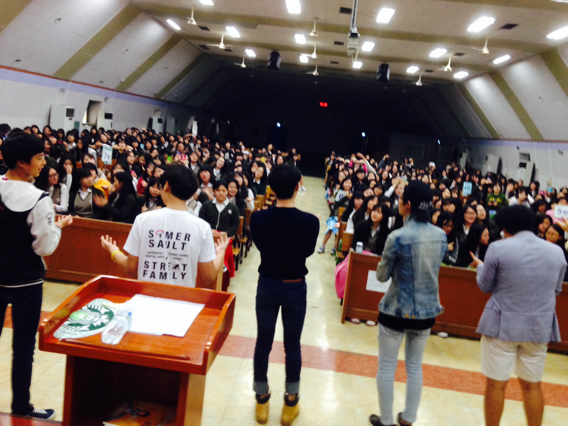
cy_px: 213
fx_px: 541
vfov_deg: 42.9
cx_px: 284
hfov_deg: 55.4
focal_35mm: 33
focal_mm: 4.12
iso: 125
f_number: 2.4
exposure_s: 1/20
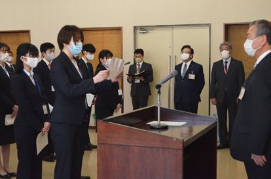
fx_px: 436
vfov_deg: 23.3
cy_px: 79
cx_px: 140
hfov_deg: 34.6
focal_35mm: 58
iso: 3200
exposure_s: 1/1000
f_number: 5
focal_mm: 32
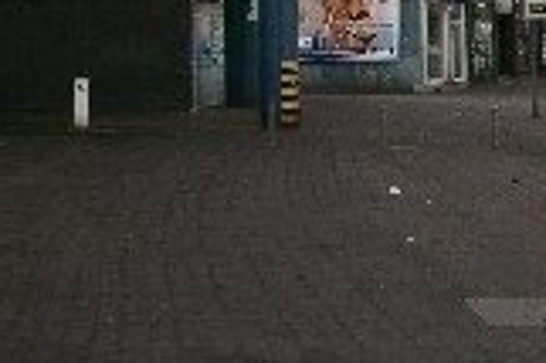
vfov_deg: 9.7
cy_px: -299
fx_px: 2015
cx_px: 761
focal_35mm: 133
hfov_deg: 14.6
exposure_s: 1/85.5
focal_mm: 8.9
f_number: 7.1
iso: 50
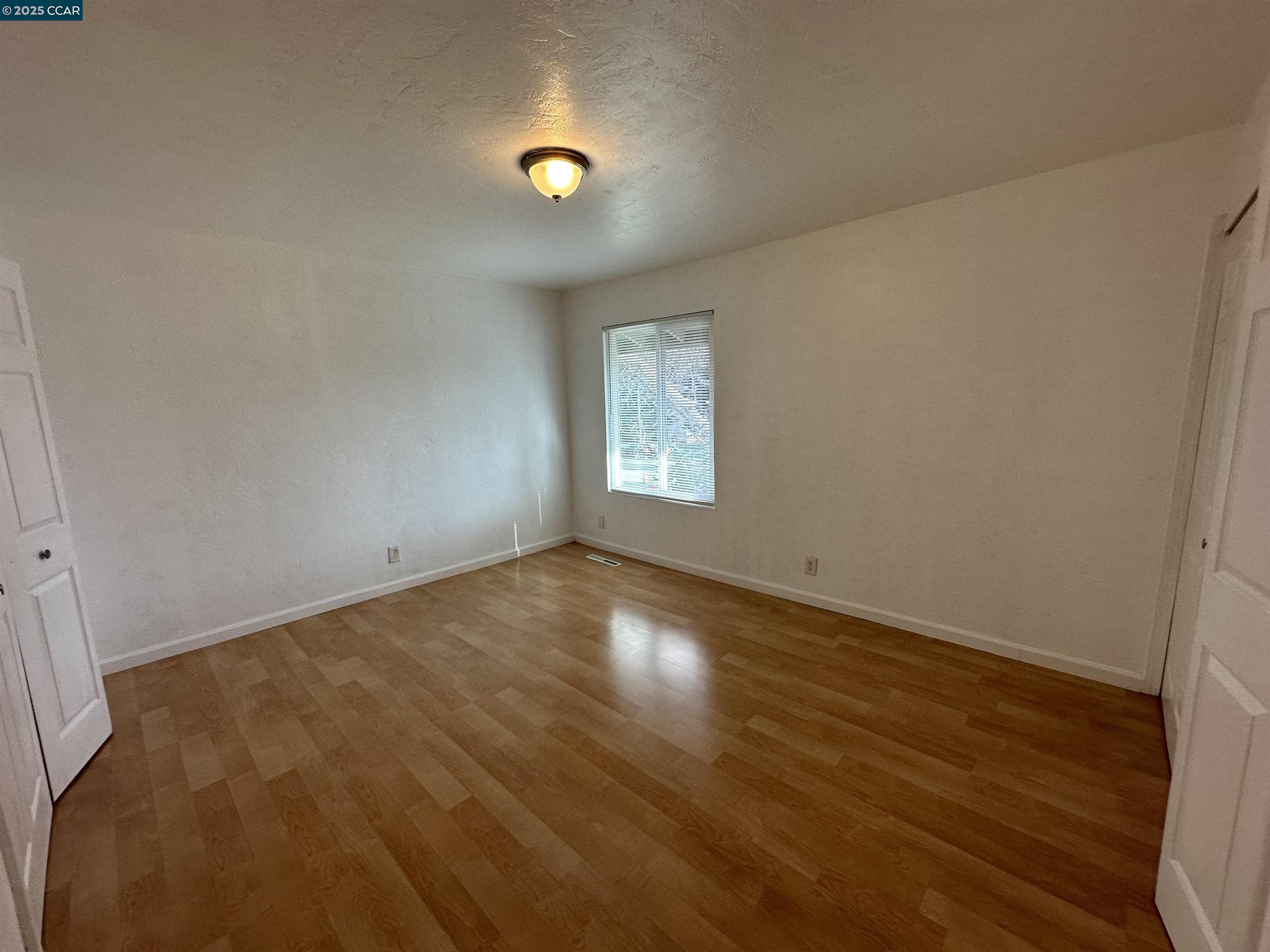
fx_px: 514
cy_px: 476
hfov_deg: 102.1
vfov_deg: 85.7
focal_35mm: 14
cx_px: 635
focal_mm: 2.22
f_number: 2.2
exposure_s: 1/120
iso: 125
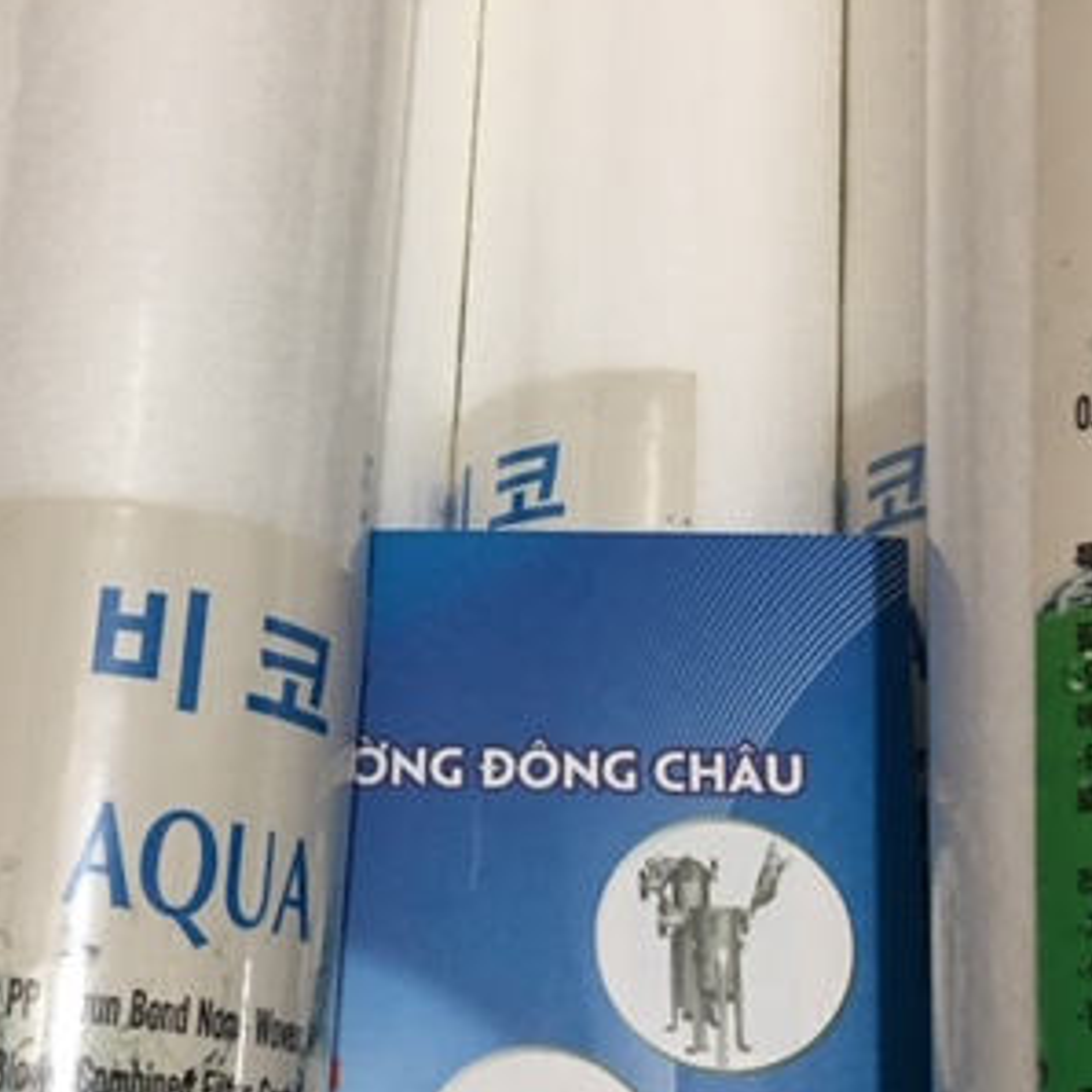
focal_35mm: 55
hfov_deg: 30.7
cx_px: 315
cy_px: 627
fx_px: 1963
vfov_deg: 31.0
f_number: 2.2
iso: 125
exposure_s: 1/17
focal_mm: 4.15
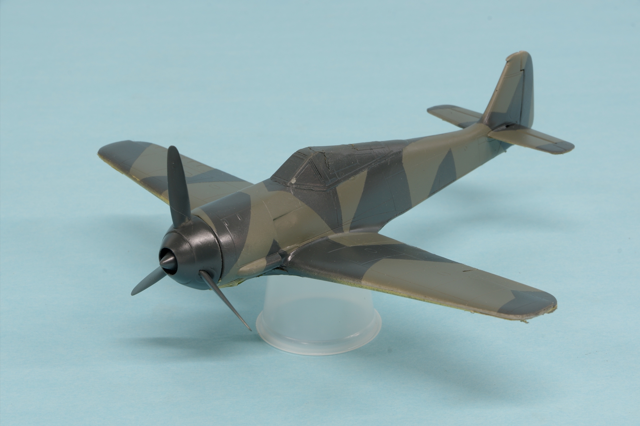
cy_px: 213
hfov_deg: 22.6
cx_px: 320
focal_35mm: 90
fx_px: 1599
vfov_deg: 15.2
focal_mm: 60
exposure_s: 1.6
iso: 100
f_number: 18
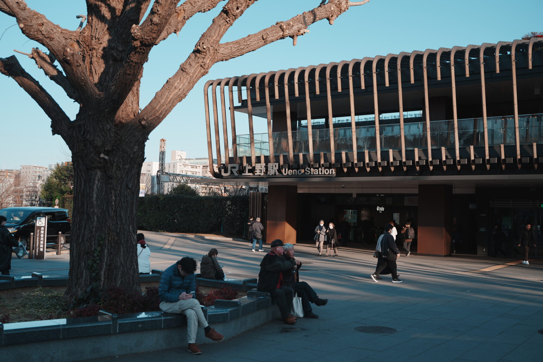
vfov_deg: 34.2
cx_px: 272
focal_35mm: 39
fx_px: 588
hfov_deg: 49.6
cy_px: 181
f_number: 2.8
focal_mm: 39
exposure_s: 1/1250
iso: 100
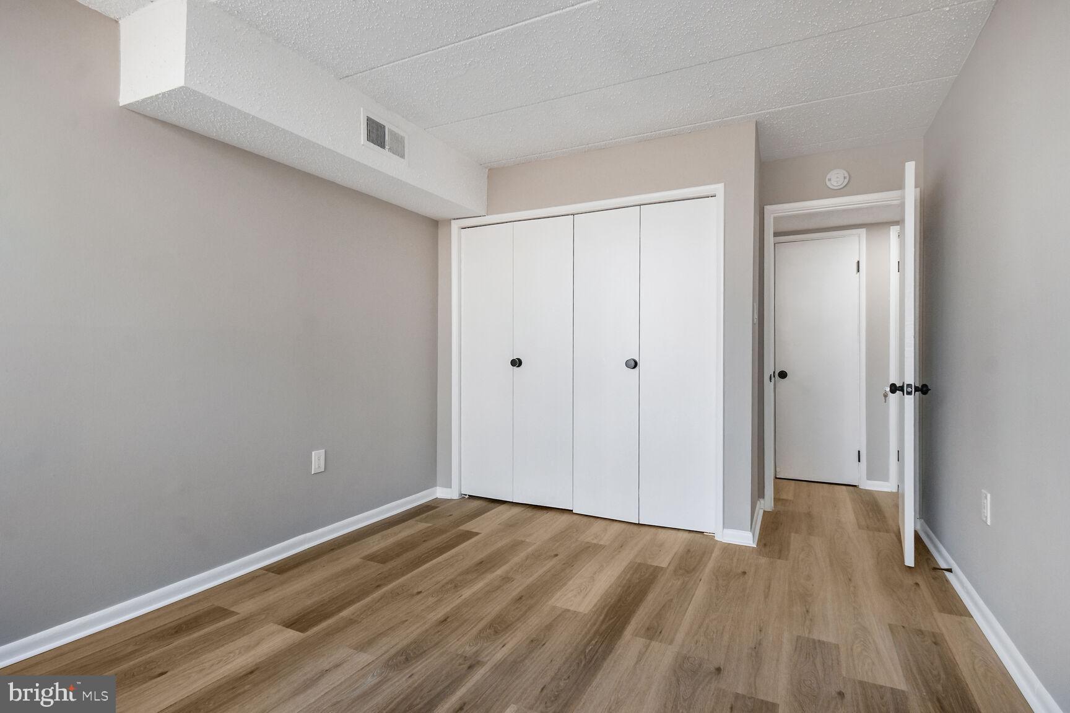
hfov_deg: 100.4
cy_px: 356
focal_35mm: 15
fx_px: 446
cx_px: 535
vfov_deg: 77.3
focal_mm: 10
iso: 200
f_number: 8
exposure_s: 1/25
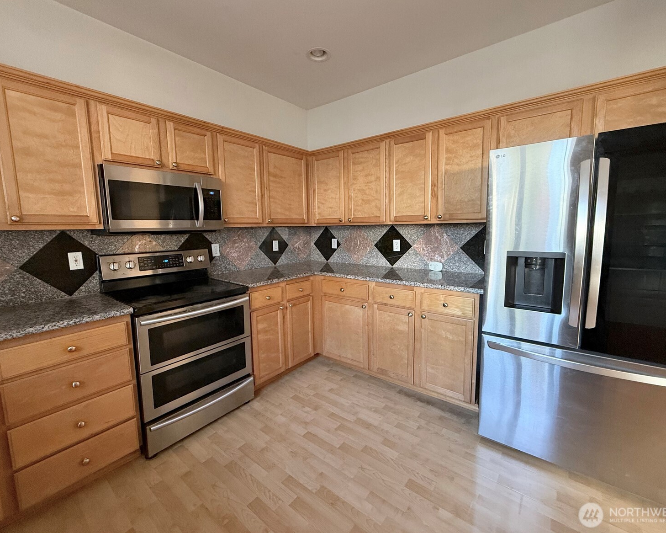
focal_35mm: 15
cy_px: 259
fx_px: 296
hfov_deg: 96.8
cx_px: 332
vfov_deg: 84.0
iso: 320
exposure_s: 1/60
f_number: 2.2
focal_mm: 2.22
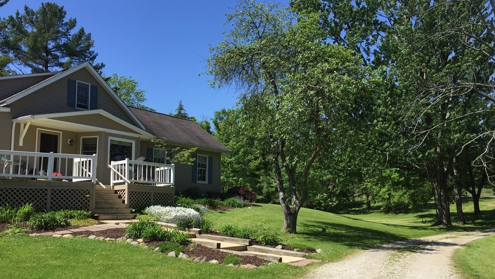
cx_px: 247
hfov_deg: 61.0
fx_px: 420
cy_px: 166
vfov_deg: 36.6
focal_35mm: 32
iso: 32
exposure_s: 1/1980
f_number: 2.2
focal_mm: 4.15
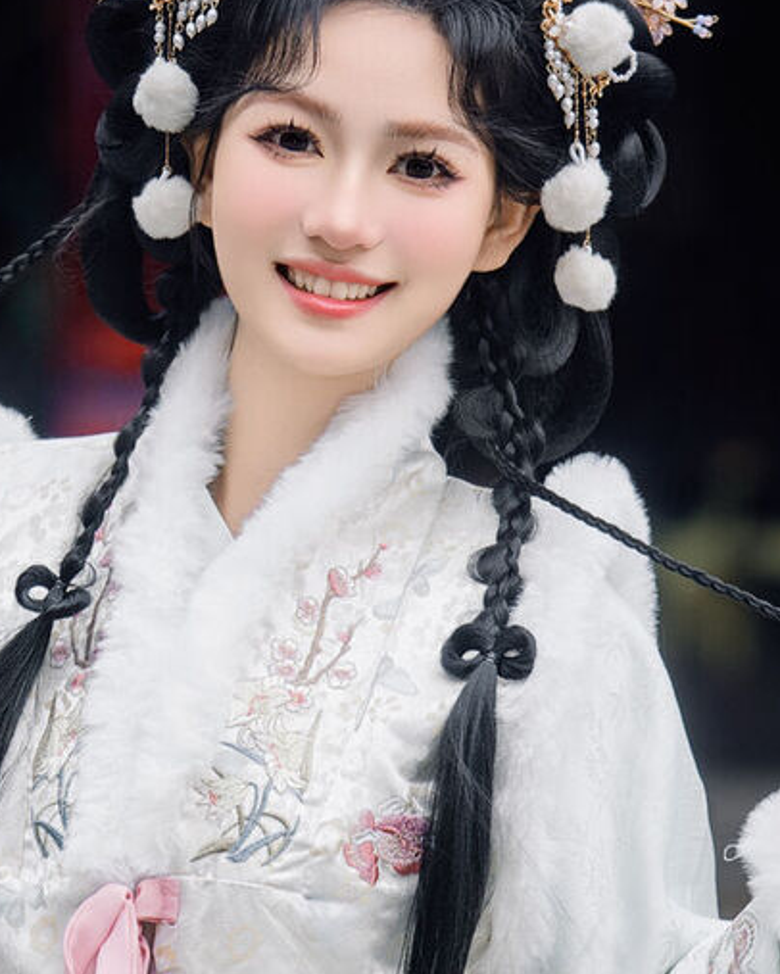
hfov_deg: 5.1
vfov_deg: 6.4
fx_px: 8738
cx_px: 211
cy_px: 719
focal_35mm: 303
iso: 125
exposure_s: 1/320
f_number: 2.8
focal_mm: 104
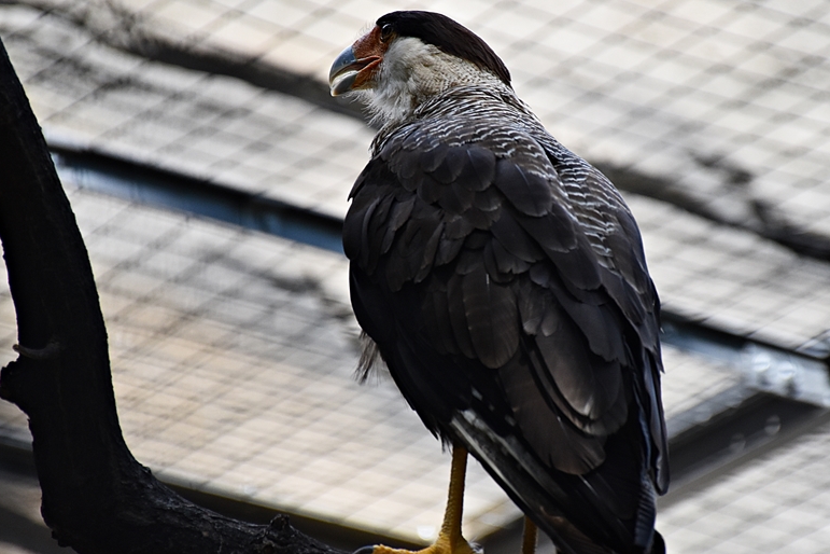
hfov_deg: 7.4
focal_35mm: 279
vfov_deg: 4.9
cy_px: 254
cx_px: 462
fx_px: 6432
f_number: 5.6
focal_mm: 140
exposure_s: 1/800
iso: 800
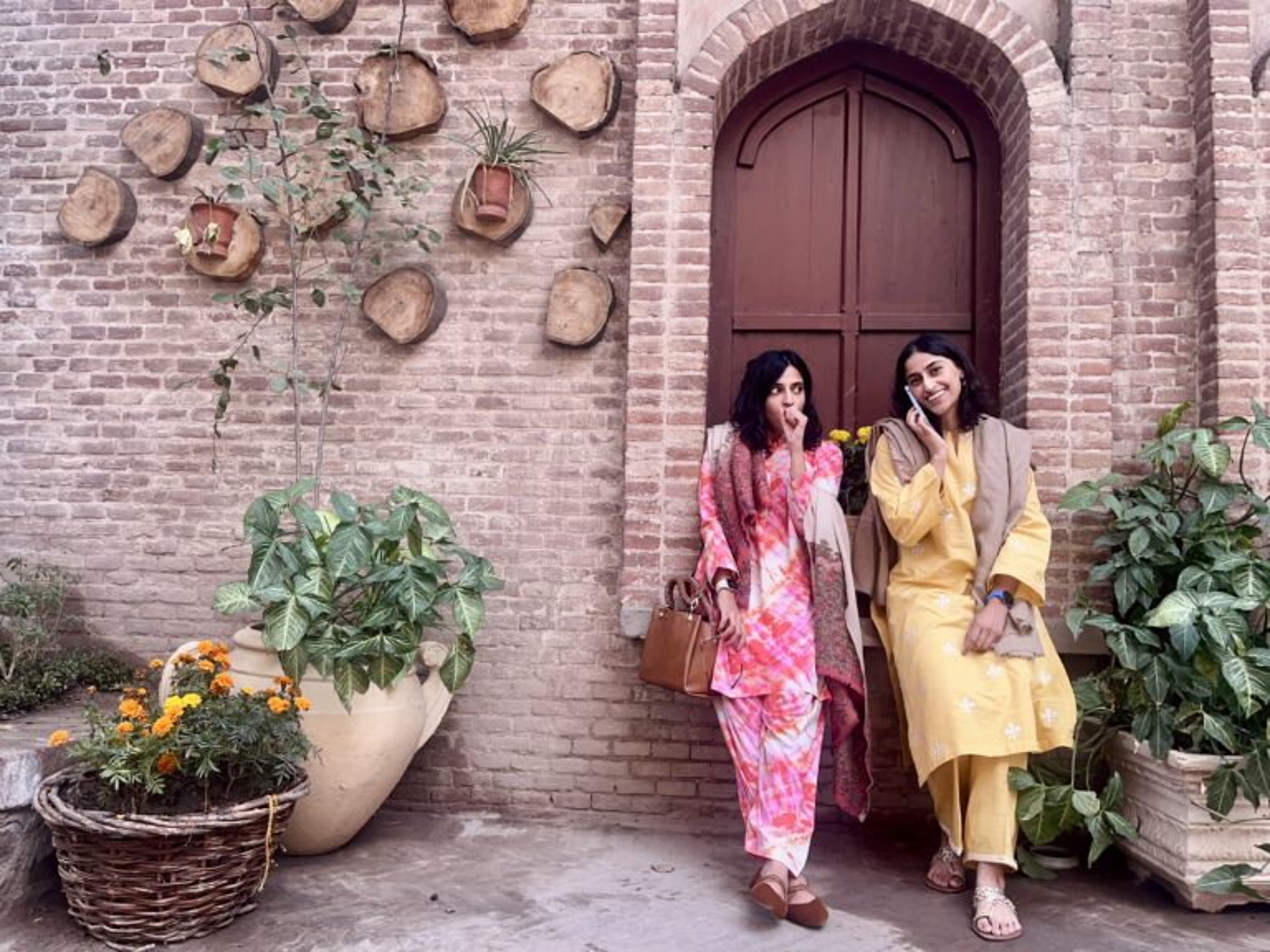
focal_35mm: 26
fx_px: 954
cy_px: 476
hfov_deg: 67.3
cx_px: 635
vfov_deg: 53.1
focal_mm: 5.1
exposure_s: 1/122
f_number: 1.6
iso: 40
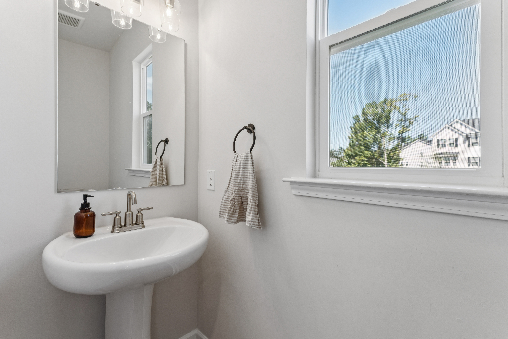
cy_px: 170
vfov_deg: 81.2
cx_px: 254
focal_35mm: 14
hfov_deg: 104.3
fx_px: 198
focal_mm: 14
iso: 400
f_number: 8
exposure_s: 1/50
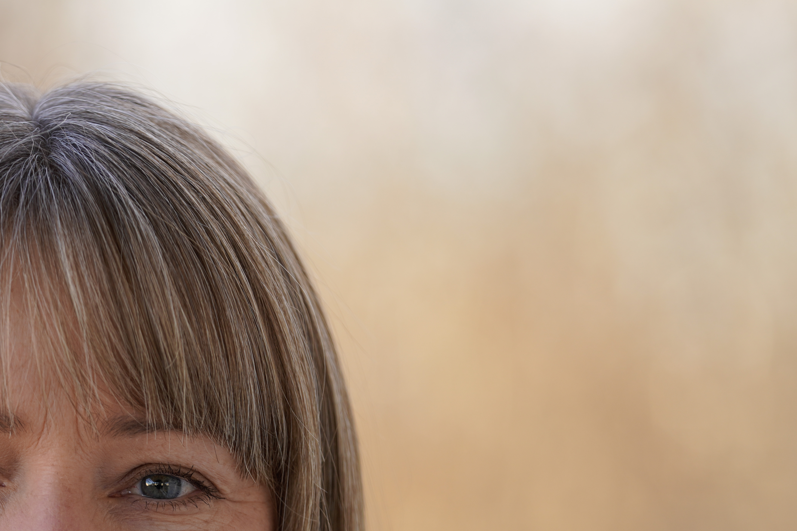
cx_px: 56
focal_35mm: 323
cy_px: 498
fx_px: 7150
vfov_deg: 4.3
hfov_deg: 6.4
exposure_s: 1/200
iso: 100
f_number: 3.5
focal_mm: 146
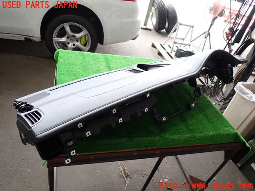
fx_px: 184
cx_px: 128
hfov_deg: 69.4
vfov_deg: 54.9
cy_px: 96
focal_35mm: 25
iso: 125
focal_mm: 4.5
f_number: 2
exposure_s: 1/60
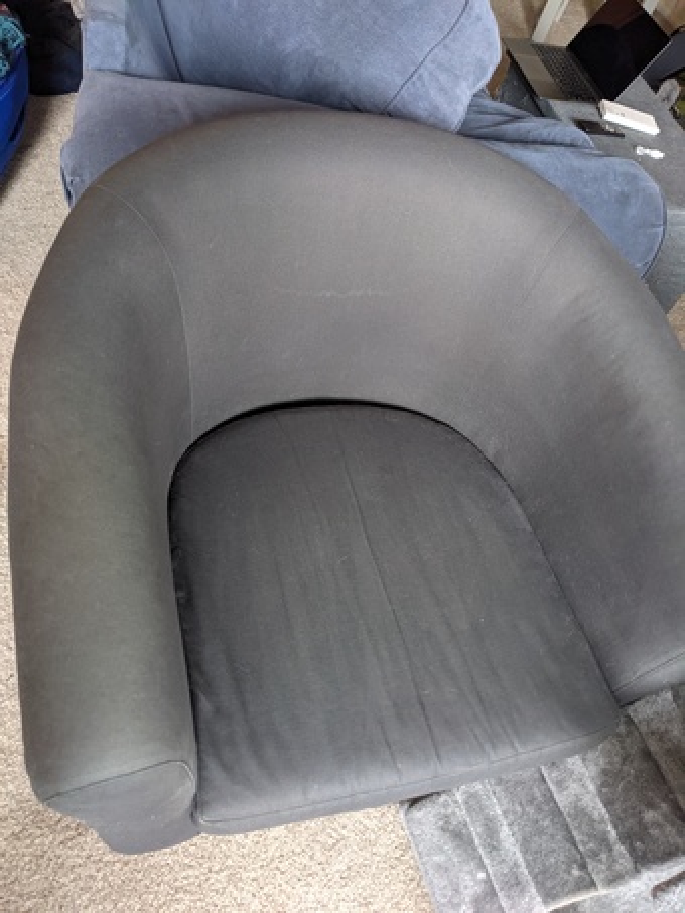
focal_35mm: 27
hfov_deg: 51.4
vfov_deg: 65.3
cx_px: 342
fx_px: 712
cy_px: 456
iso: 357
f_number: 1.73
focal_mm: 4.38
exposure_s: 1/60
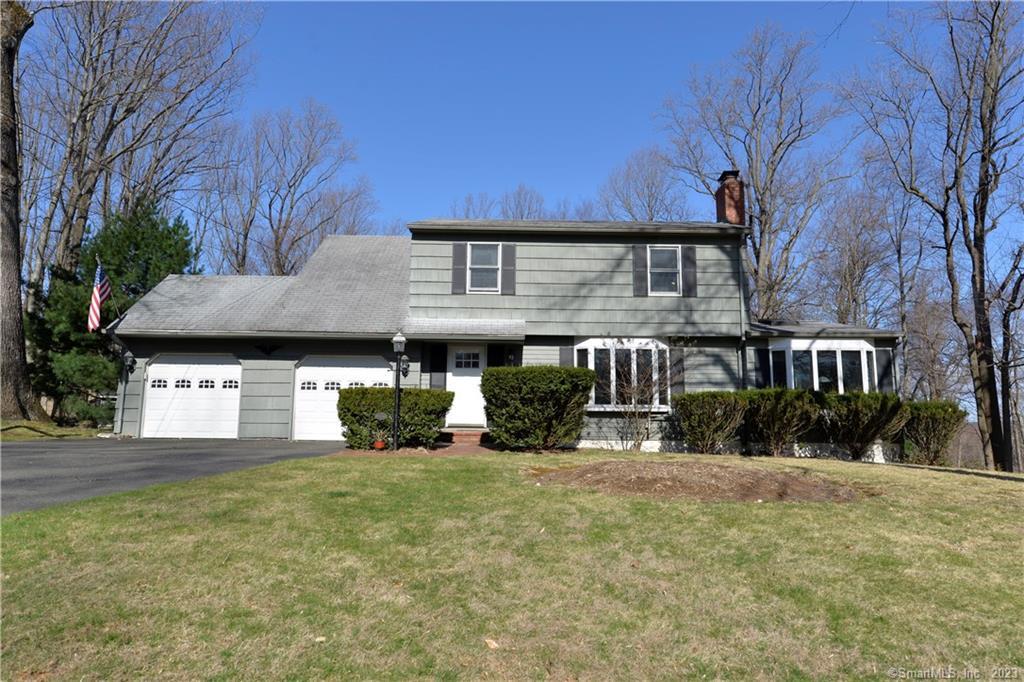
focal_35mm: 23
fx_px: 654
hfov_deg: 76.1
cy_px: 341
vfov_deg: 55.1
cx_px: 512
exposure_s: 1/320
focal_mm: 23
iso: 100
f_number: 8
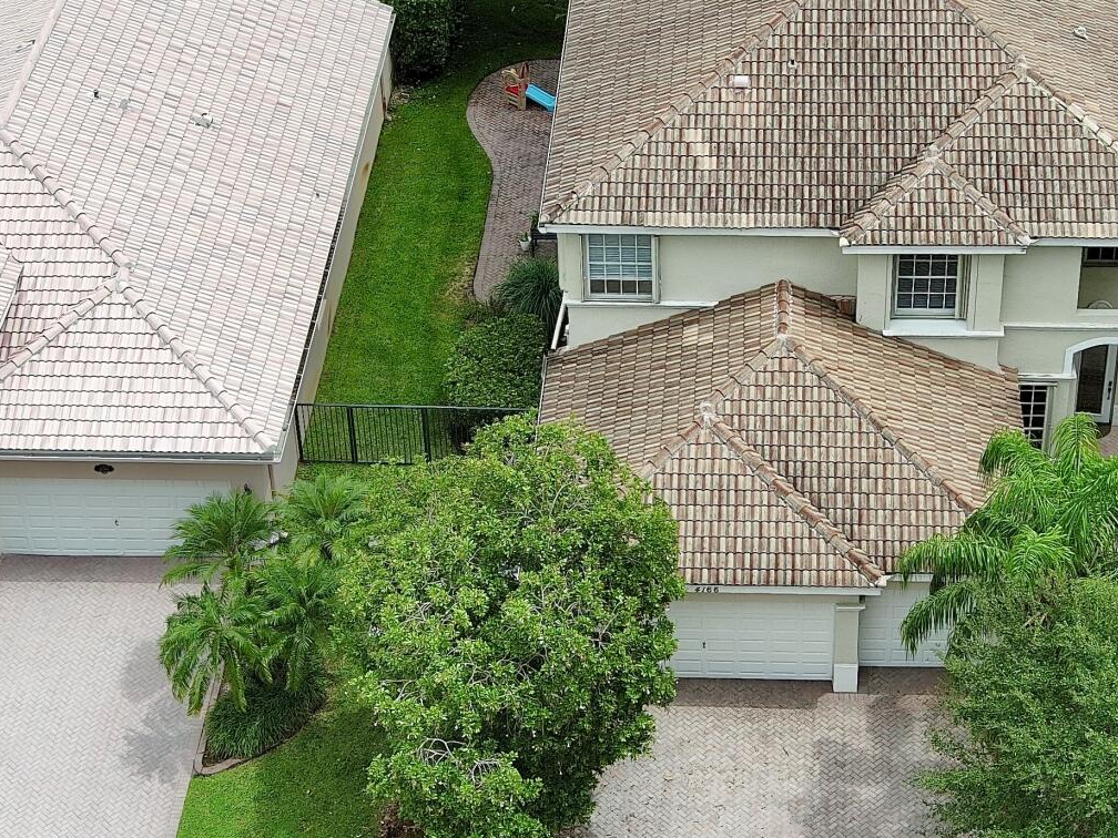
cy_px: 451
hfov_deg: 23.5
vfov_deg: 17.8
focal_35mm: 83
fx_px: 2681
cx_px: 738
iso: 100
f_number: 2.8
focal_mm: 10.57
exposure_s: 1/975
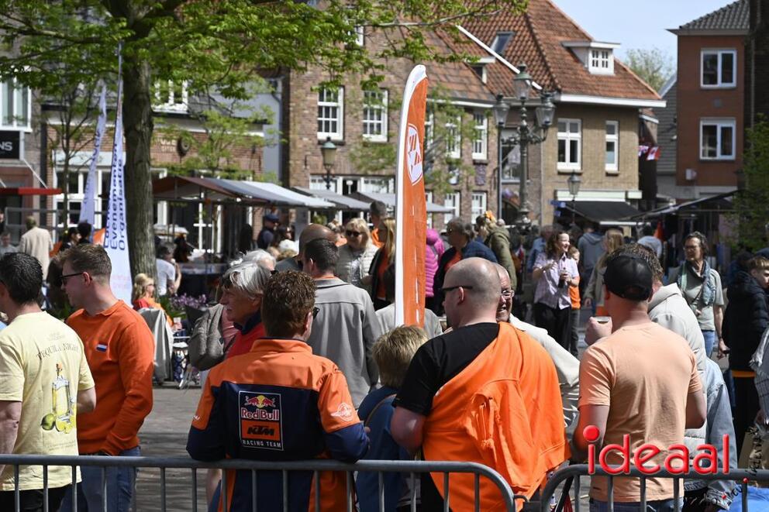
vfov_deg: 10.1
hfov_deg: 15.1
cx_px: 384
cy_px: 256
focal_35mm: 136
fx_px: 2904
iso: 100
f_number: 7.1
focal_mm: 91
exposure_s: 1/400
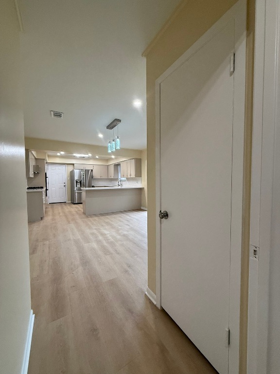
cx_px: 140
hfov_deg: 85.7
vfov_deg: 102.1
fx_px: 151
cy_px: 187
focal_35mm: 14
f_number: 2.2
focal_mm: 2.22
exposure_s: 1/120
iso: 250
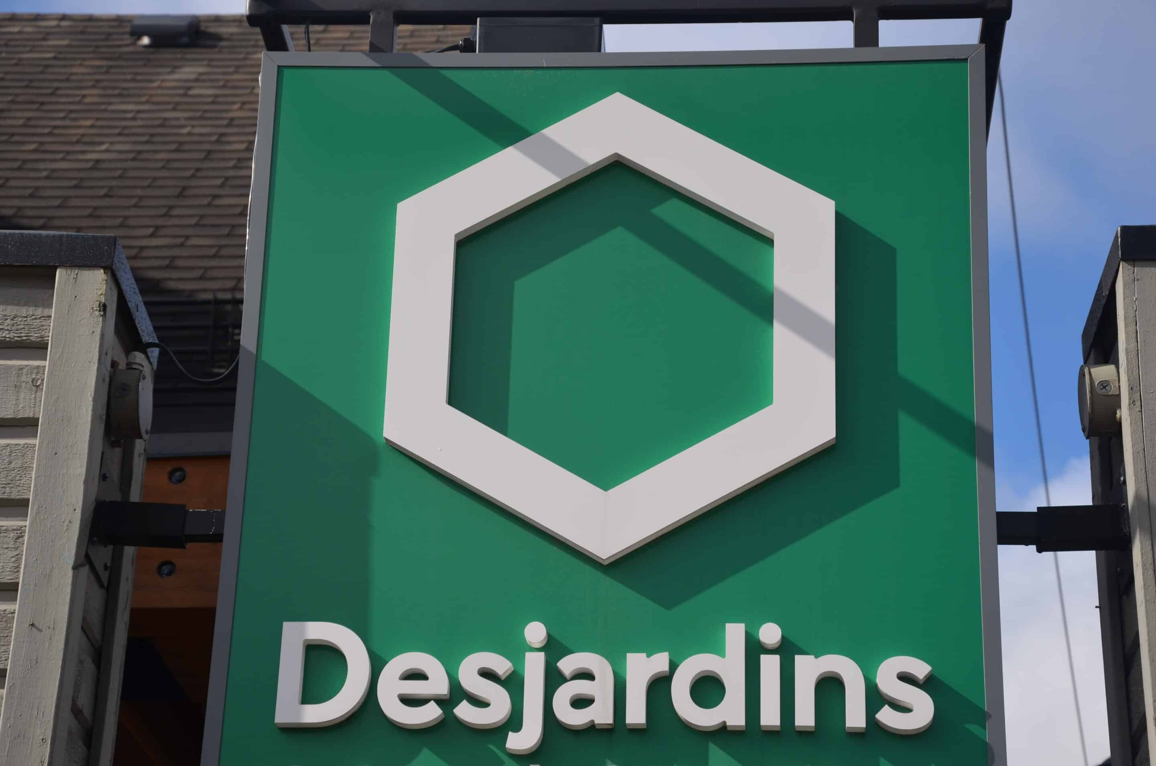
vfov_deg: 15.6
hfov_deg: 23.4
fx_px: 2788
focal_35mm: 87
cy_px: 383
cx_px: 578
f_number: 7.1
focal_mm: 58
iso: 200
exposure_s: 1/800
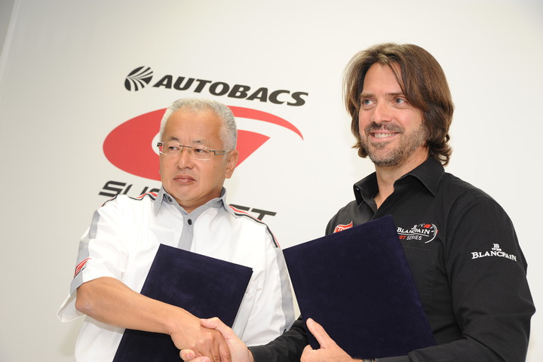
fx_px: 935
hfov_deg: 32.4
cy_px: 181
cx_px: 272
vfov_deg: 21.9
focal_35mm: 62
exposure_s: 1/90
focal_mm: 62
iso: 800
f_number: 6.7
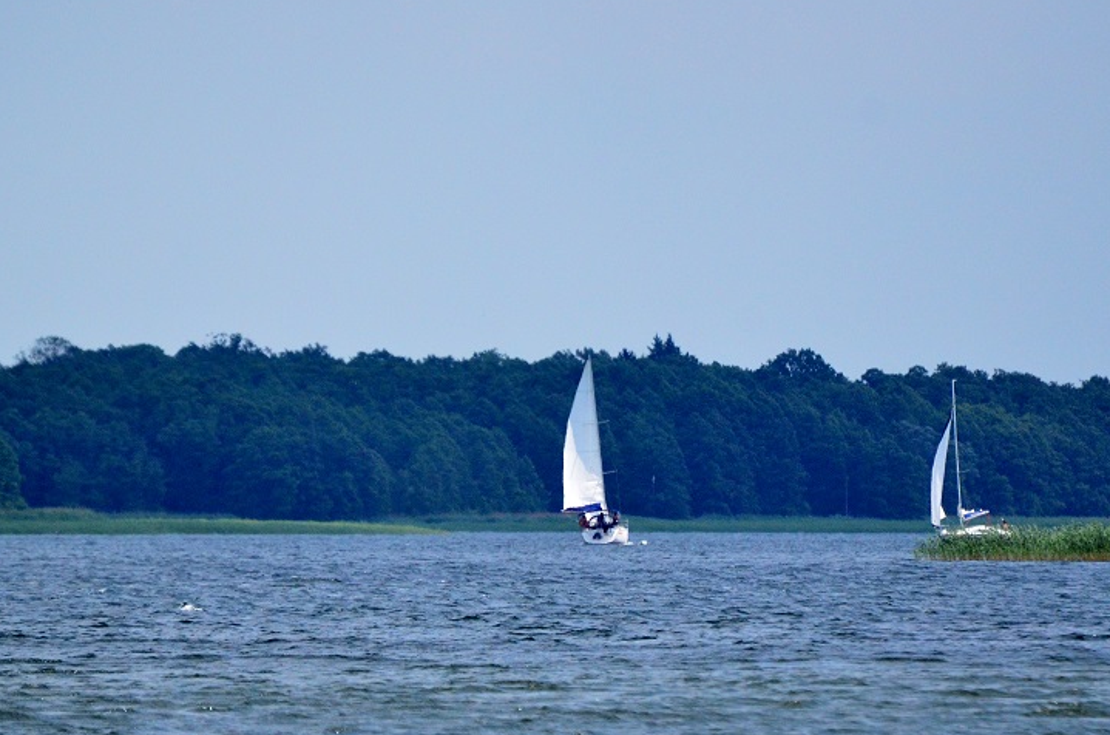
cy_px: 444
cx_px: 535
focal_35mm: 625
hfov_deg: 3.3
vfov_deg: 2.2
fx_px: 19228
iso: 1800
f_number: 5.6
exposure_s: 1/8000
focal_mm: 300
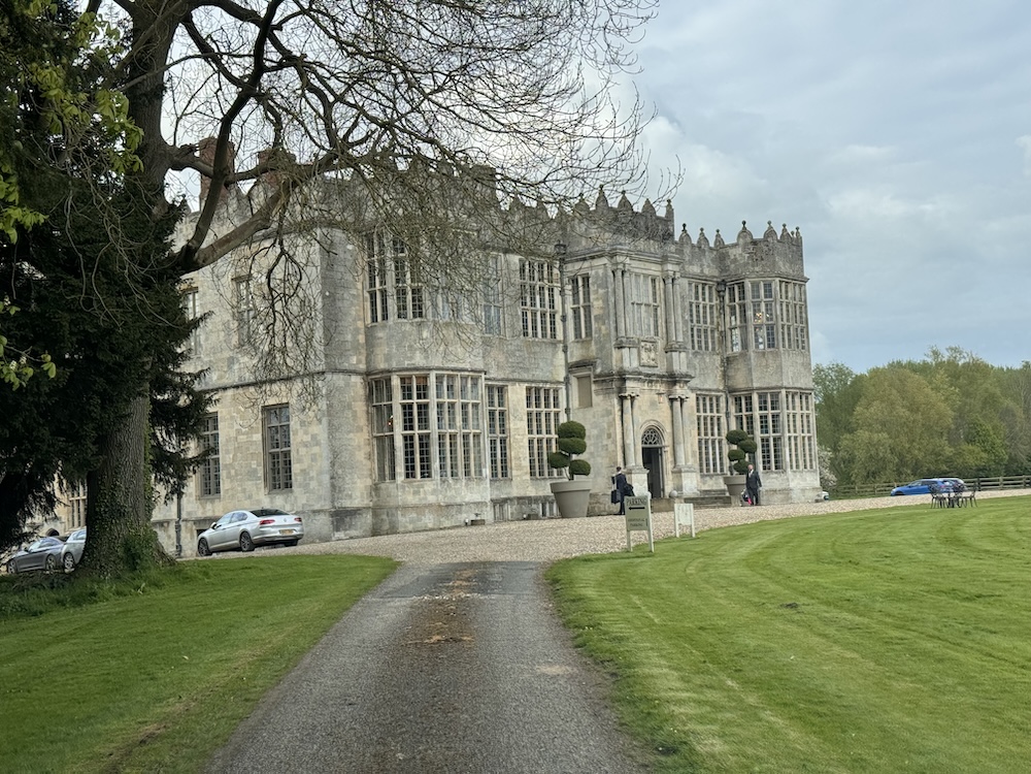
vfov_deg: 30.3
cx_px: 516
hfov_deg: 39.7
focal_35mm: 48
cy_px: 387
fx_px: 1430
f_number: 1.78
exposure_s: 1/1215
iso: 64
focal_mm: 6.76
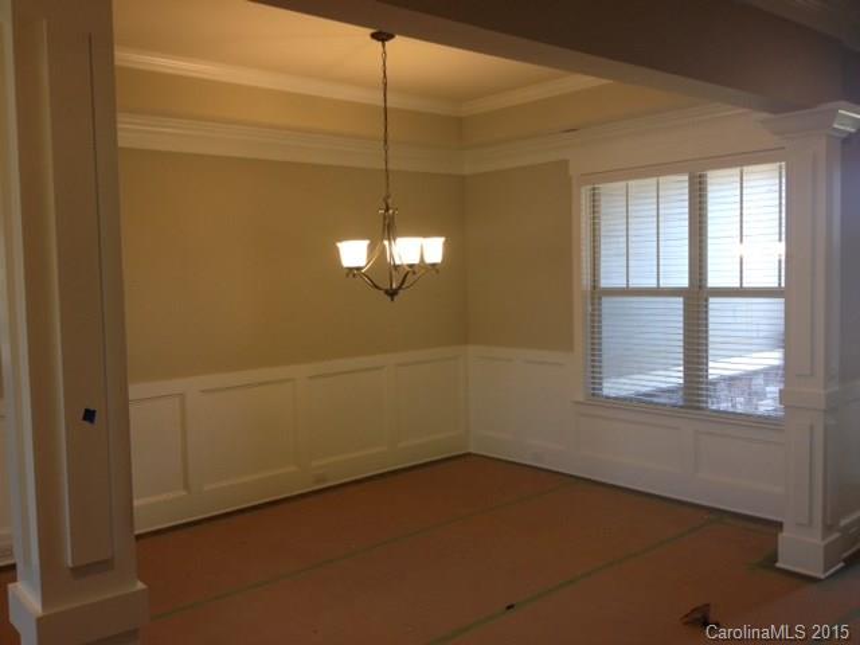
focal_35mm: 35
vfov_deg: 40.7
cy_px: 322
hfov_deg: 52.6
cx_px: 430
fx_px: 870
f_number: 2.4
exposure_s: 1/30
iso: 50
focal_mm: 4.28
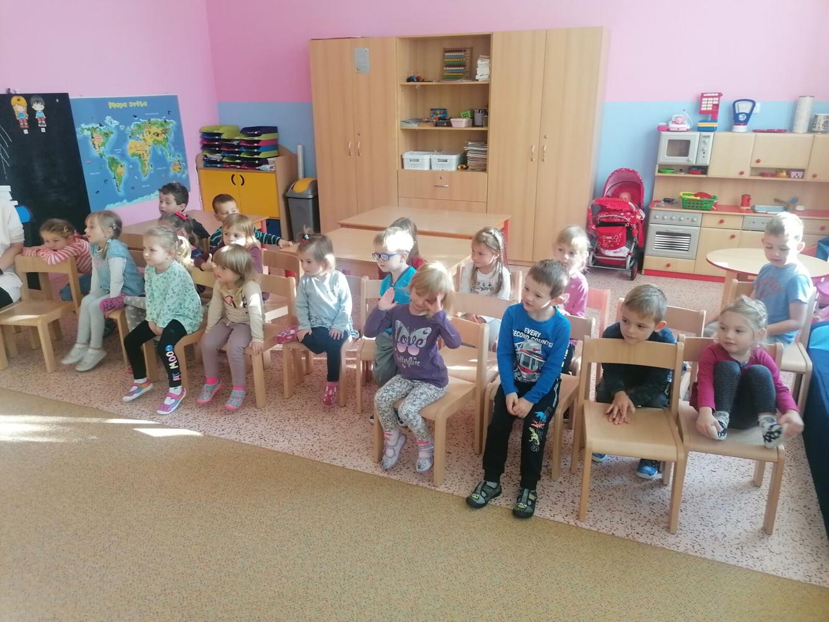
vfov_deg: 51.4
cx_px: 414
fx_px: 647
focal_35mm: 27
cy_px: 311
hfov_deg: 65.3
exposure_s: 1/50
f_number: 1.8
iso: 200
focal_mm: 4.75
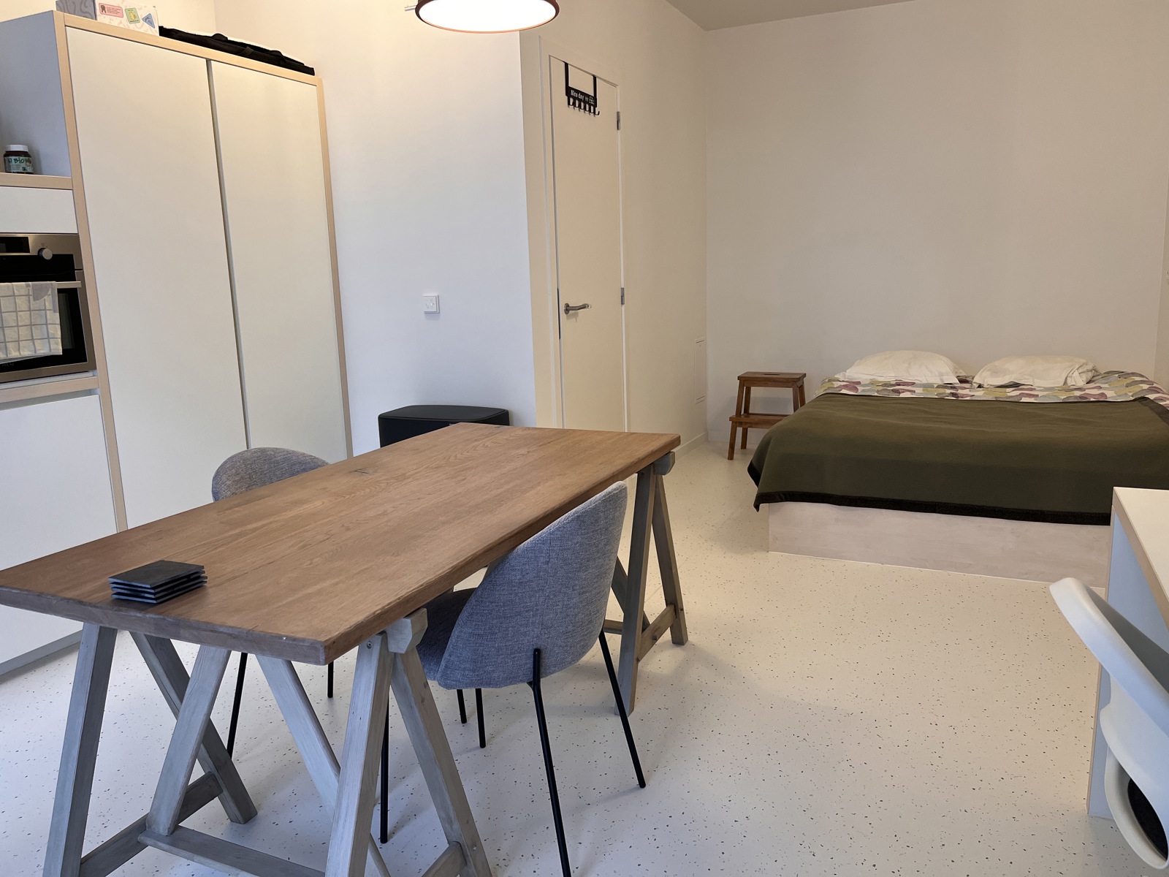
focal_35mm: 26
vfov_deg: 53.1
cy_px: 438
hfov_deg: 67.3
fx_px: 878
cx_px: 584
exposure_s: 1/100
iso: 100
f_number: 1.6
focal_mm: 5.1
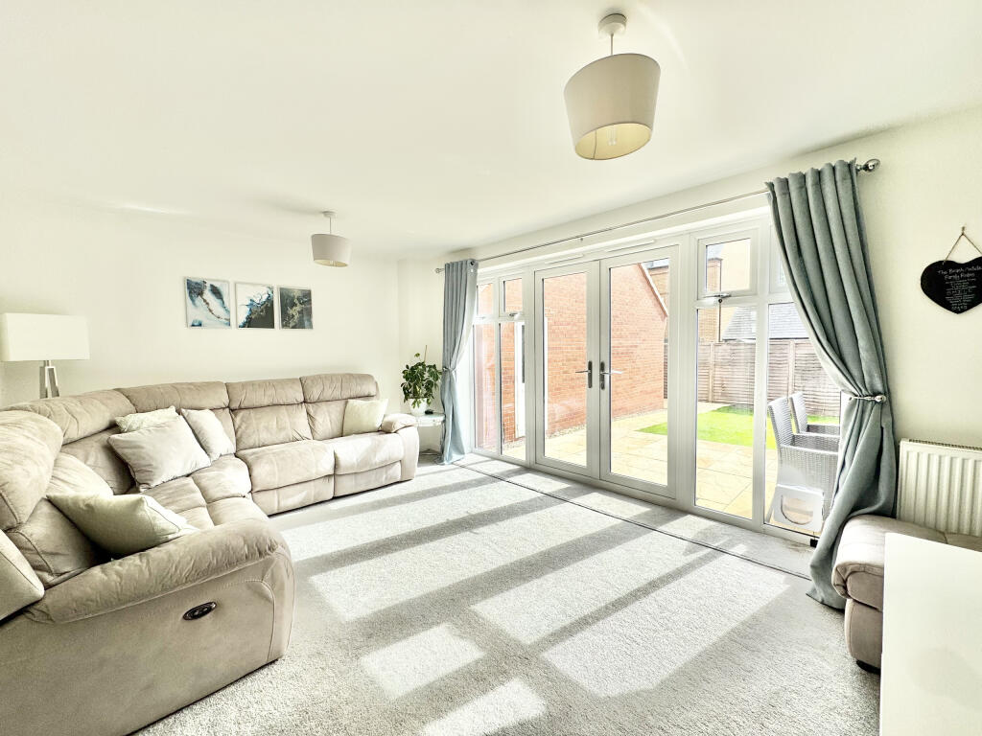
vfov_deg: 85.7
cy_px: 368
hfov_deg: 102.1
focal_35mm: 14
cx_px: 491
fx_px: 397
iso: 40
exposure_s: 1/641
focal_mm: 2.22
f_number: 2.2
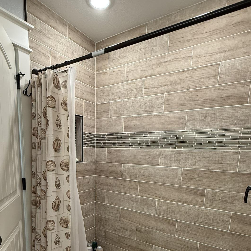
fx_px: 197
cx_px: 106
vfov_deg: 61.4
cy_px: 188
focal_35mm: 24
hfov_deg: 64.7
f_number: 2.2
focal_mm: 2.22
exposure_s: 1/120
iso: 160
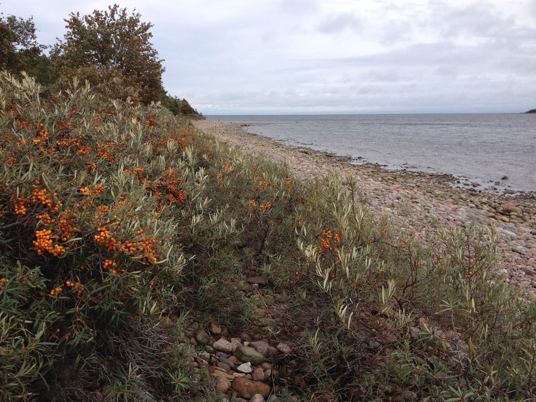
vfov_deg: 40.7
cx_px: 268
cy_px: 201
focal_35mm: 35
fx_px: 542
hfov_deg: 52.6
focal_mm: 4.28
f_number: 2.4
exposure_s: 1/726
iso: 50
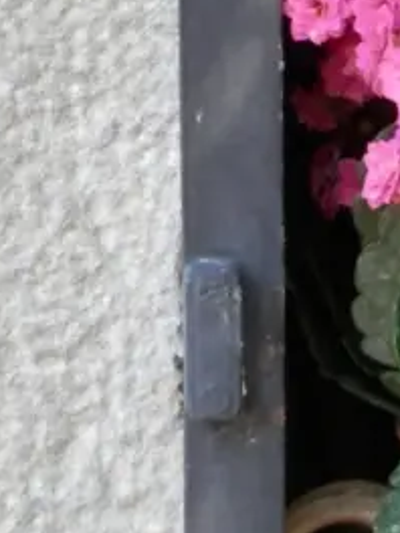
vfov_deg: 7.4
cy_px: 301
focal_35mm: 267
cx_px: 523
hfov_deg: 5.5
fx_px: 4114
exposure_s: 1/50
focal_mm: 15.8
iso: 200
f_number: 4.8
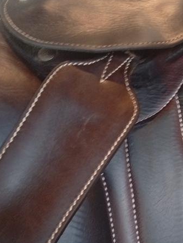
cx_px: 194
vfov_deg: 26.3
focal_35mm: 73
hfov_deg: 19.5
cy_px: 185
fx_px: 514
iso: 652
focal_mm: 3.98
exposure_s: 1/20
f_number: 1.8
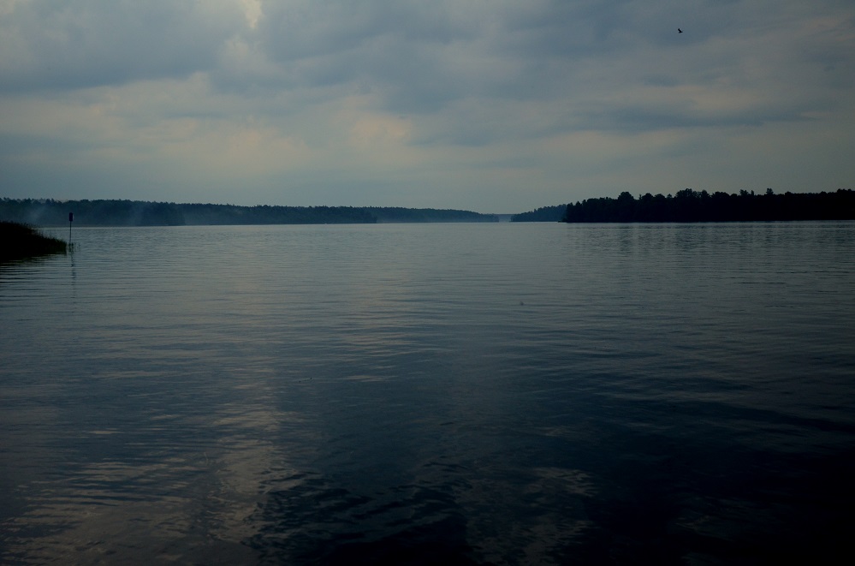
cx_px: 428
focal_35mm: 36
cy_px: 283
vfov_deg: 36.7
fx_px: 853
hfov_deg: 53.2
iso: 400
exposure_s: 1/1600
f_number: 4
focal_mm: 24
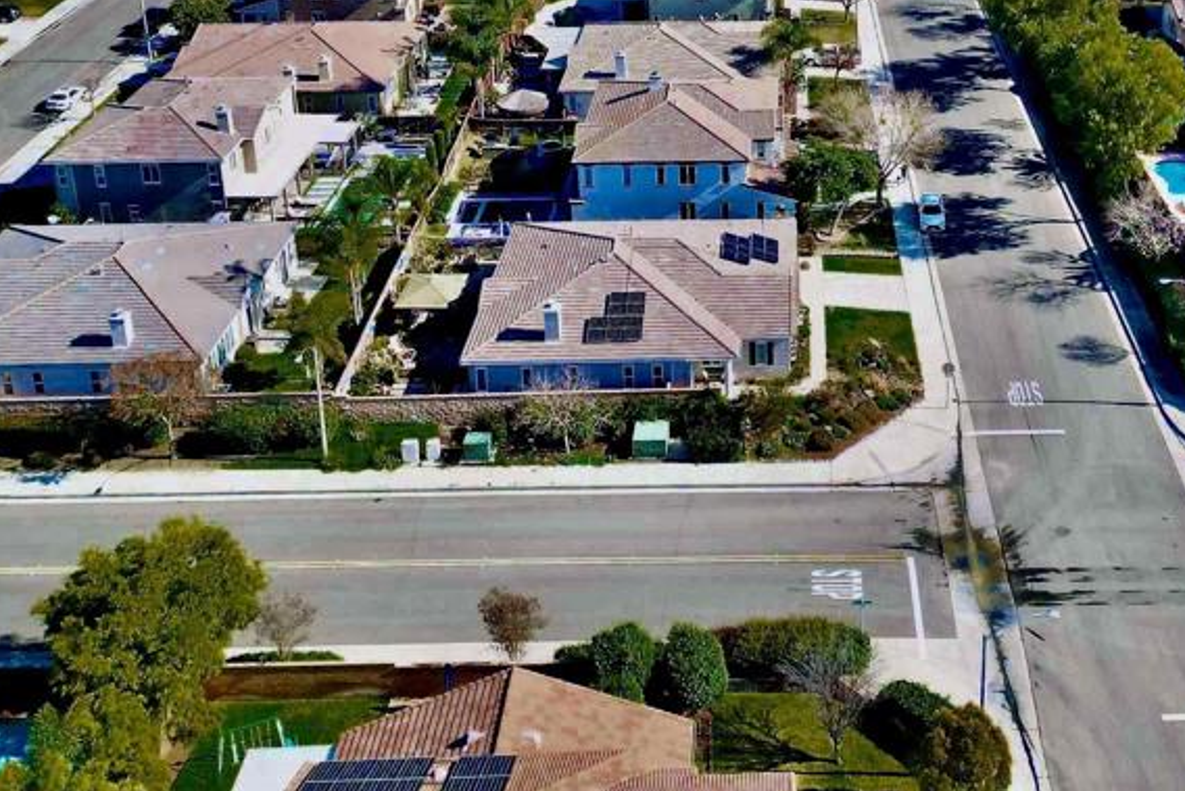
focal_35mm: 45
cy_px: 25
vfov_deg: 28.3
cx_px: 812
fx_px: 1482
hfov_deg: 42.9
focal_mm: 6.72
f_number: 1.7
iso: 130
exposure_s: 1/2500
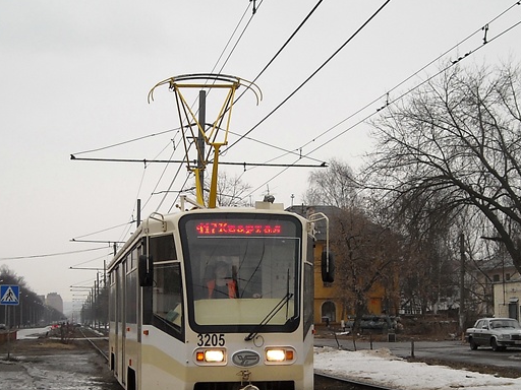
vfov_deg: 20.9
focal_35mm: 70
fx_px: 1054
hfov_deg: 27.8
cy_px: 272
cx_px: 241
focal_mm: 5.7
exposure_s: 1/161
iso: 64
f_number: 2.8
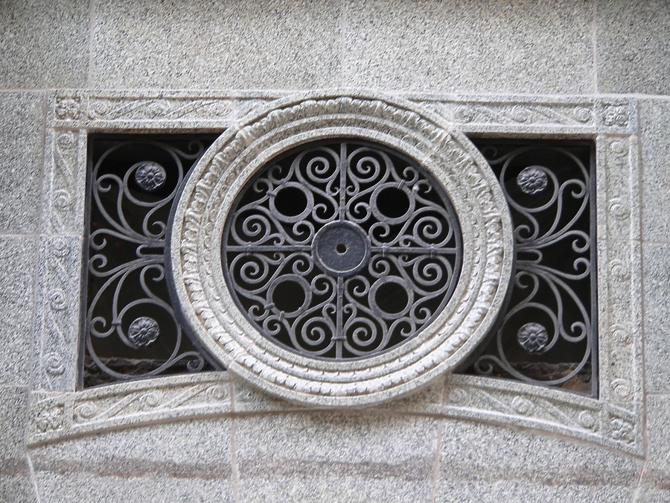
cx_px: 335
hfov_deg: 12.8
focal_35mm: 154
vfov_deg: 9.6
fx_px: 2981
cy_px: 252
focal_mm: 25.7
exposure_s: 1/30
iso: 80
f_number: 2.8
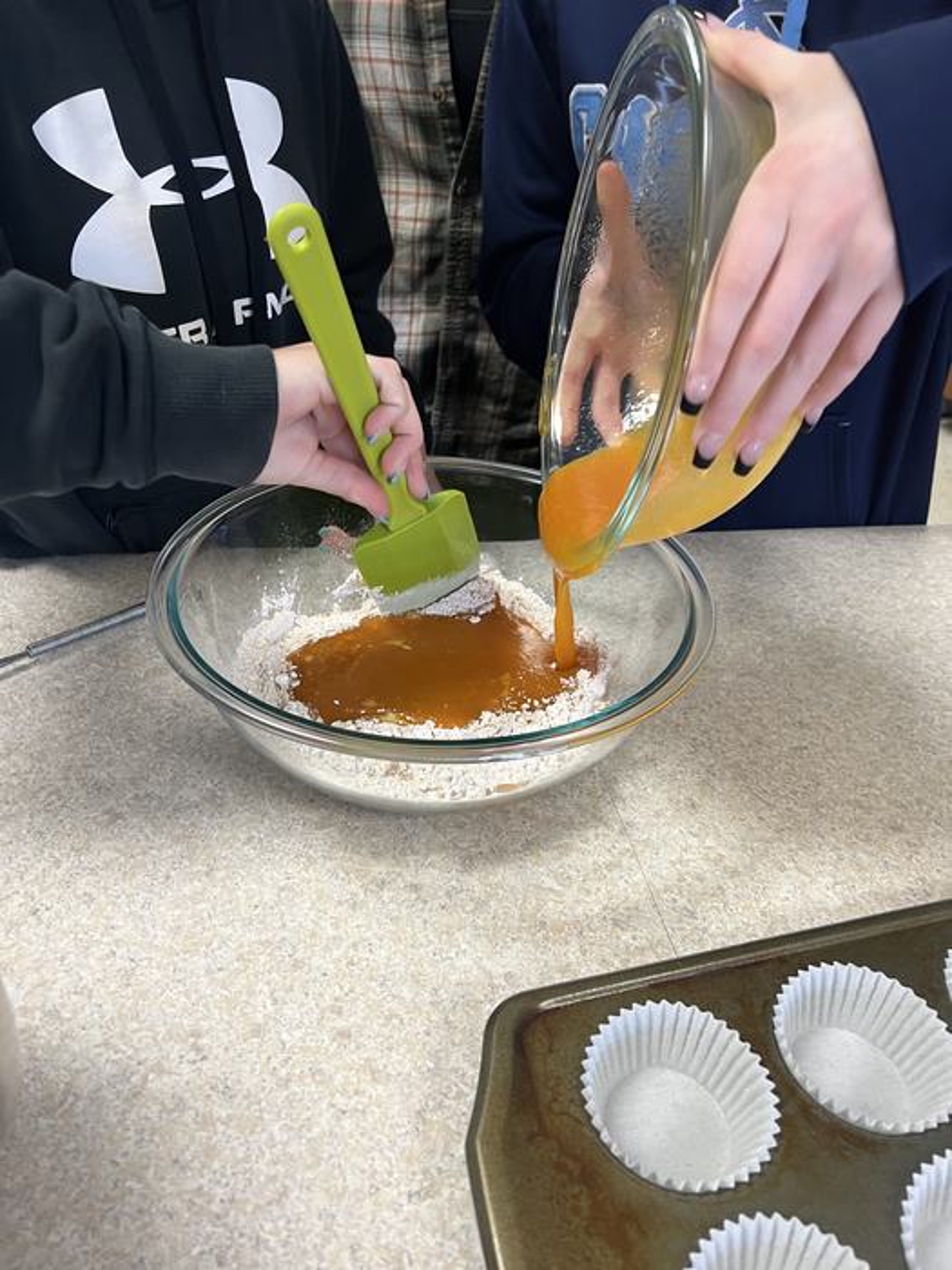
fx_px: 953
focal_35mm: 26
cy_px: 635
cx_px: 476
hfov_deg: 53.1
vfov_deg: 67.3
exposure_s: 1/60
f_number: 1.5
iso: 80
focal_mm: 5.7
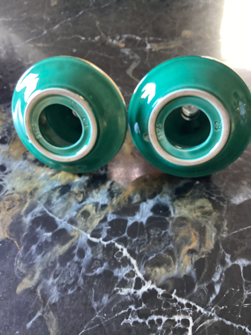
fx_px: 300
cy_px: 168
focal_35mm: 31
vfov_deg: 58.4
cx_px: 126
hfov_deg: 45.4
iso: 640
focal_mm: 3.3
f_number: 2.4
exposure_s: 1/30
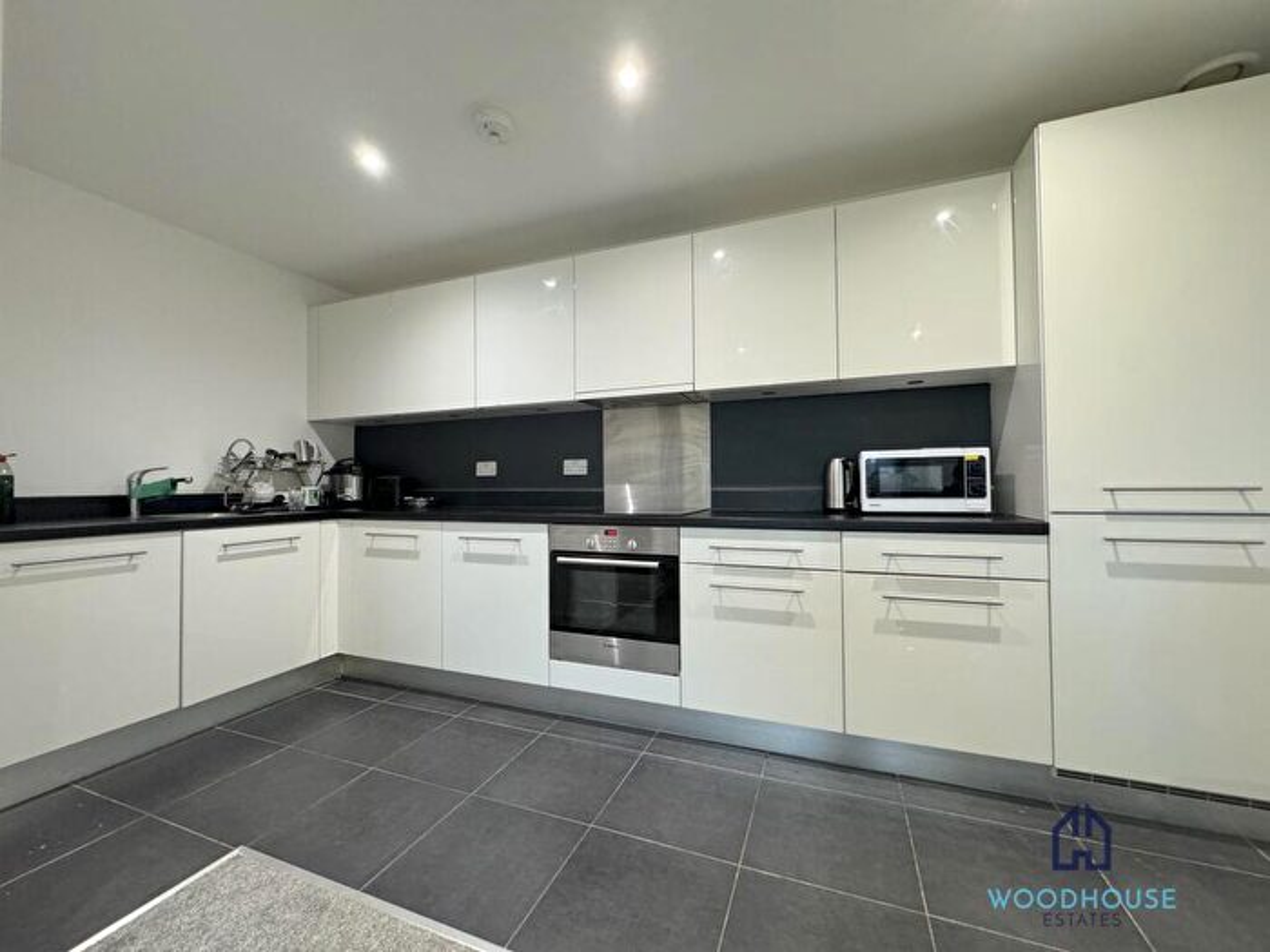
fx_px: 514
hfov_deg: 102.1
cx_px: 635
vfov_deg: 85.7
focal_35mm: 14
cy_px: 476
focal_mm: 2.22
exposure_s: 1/50
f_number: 2.2
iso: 320
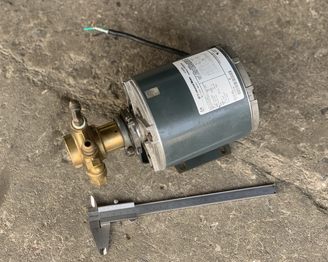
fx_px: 534
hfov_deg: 34.1
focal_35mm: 55
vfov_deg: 27.6
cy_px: 131
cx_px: 157
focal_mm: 6
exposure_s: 1/122
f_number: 2.4
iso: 80
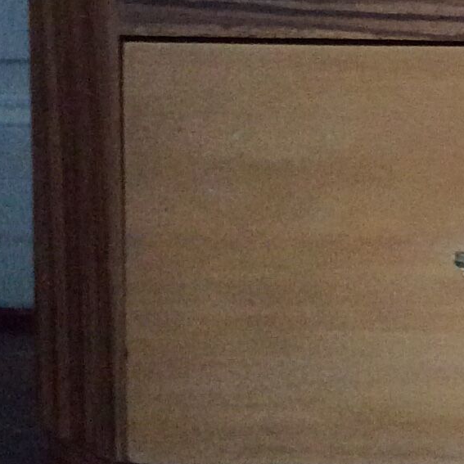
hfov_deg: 12.6
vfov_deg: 13.4
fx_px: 1956
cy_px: 25
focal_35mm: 129
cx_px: 774
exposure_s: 1/25
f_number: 2.4
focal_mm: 3.3
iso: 250
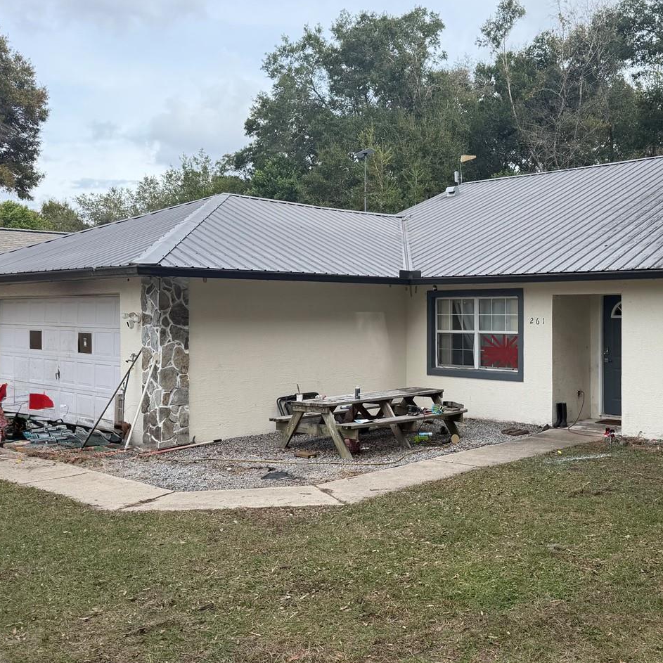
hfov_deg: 45.2
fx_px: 780
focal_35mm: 36
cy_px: 316
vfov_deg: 46.0
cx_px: 454
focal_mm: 6.76
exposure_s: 1/1812
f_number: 1.78
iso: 80
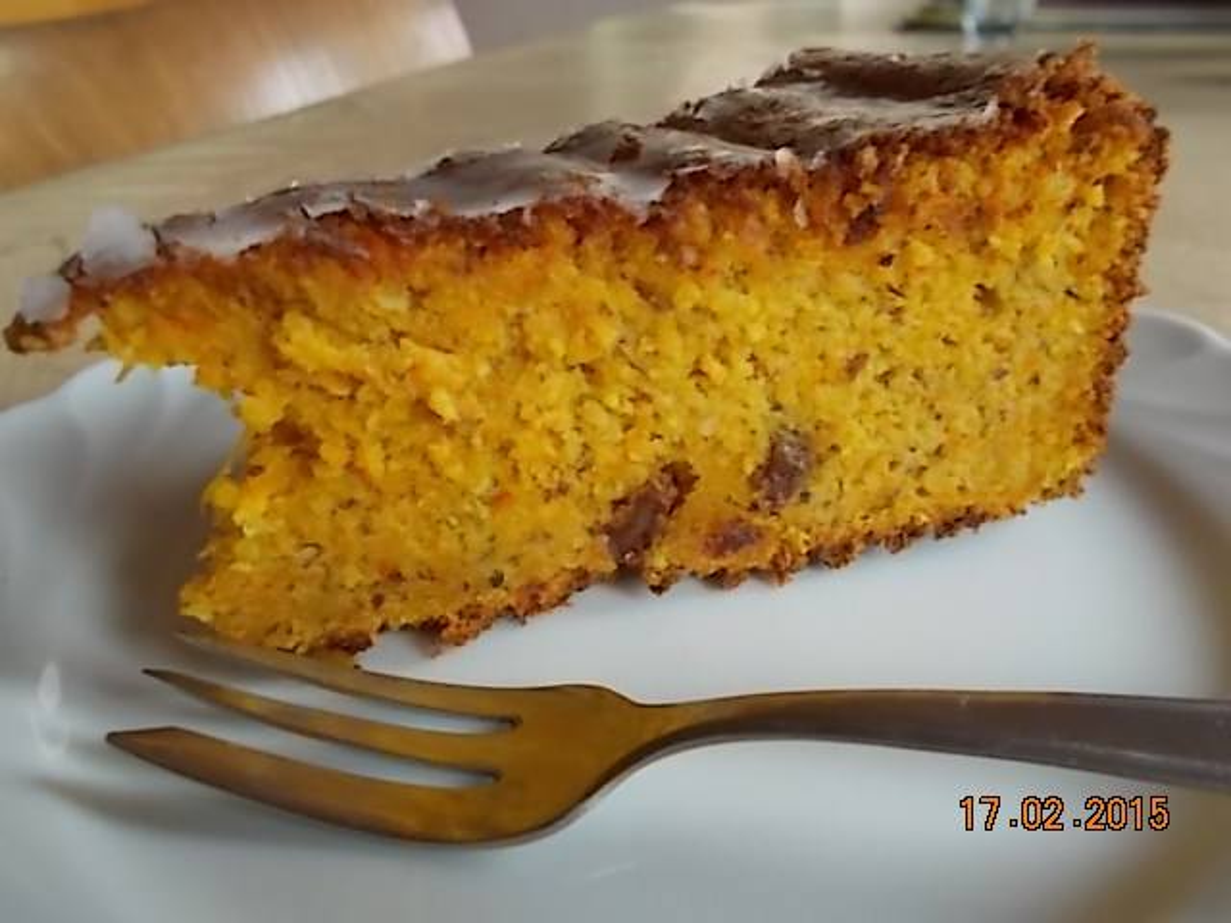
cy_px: 462
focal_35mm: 30
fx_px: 1067
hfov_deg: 60.0
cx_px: 616
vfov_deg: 46.8
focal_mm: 5.3
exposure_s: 1/6
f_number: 3.4
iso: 200
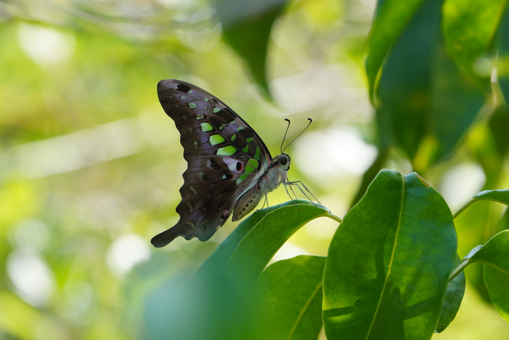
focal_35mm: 450
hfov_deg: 4.6
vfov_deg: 3.1
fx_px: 6362
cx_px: 254
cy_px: 170
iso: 250
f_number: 9
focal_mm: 300
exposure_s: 1/160
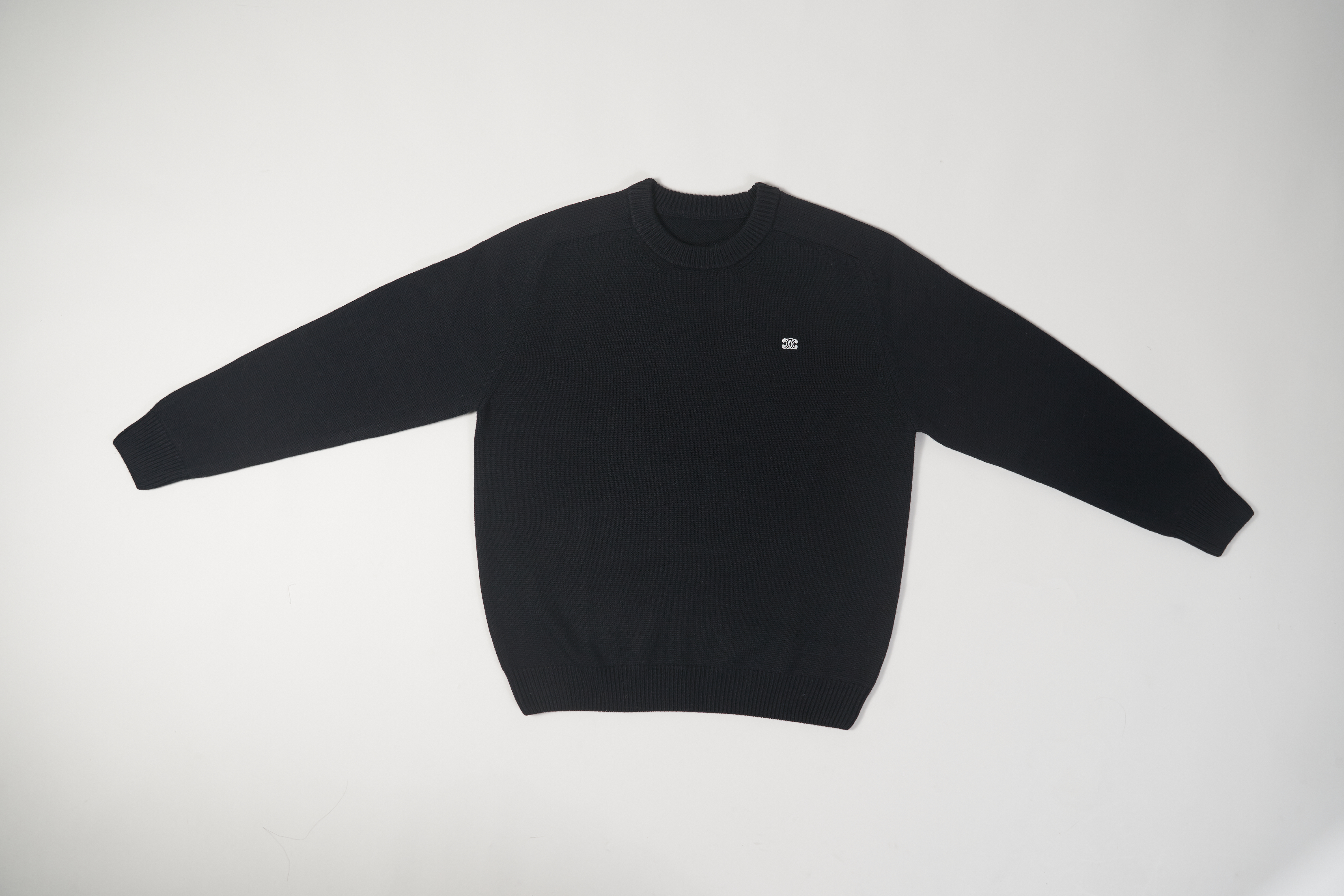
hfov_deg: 65.5
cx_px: 672
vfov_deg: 46.4
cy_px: 448
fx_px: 1045
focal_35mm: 28
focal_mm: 28
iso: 320
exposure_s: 1/160
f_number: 4
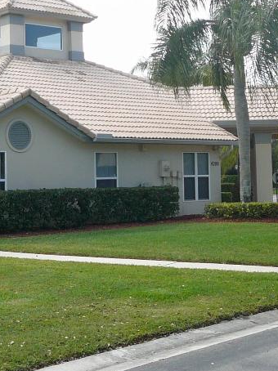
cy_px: 135
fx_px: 847
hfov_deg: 18.6
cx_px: 78
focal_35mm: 79
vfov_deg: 24.6
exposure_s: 1/640
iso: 80
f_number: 2.8
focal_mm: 5.2
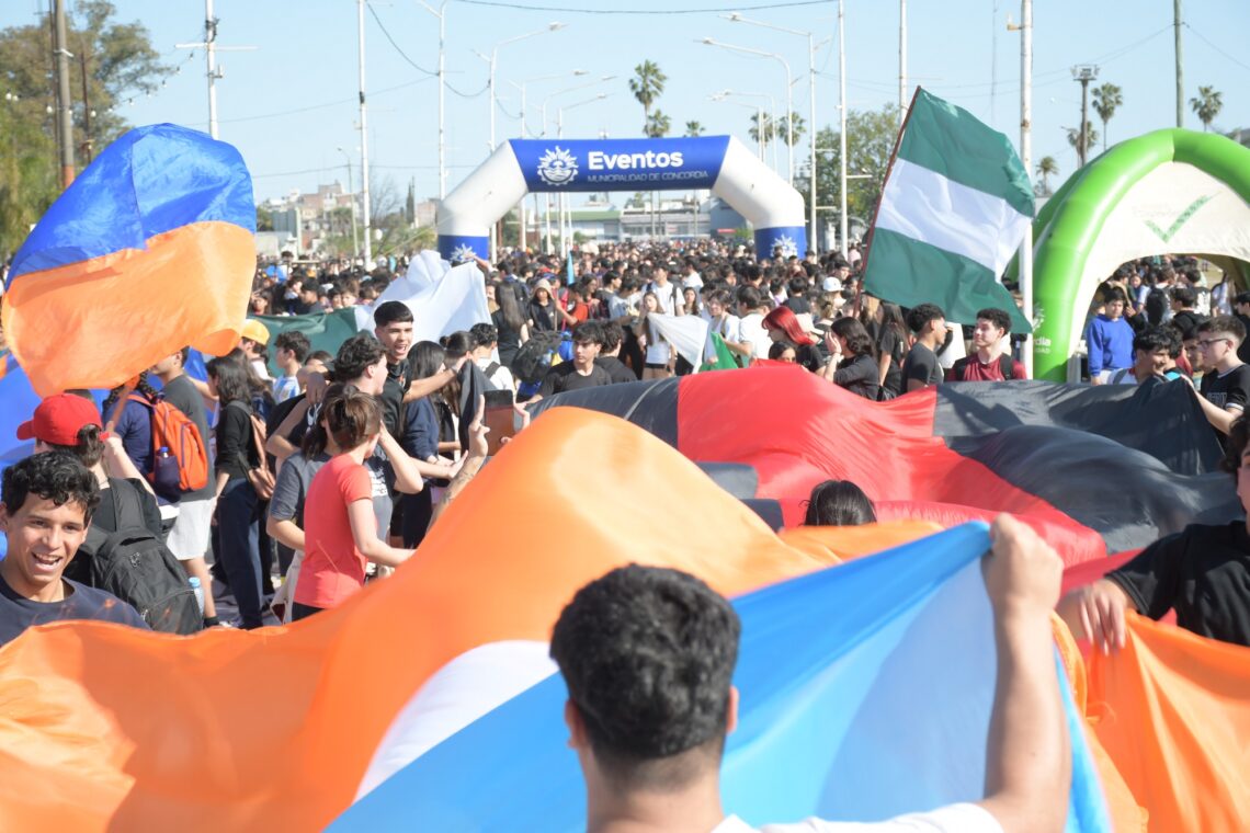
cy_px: 416
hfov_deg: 24.2
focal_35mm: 84
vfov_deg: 16.3
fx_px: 2916
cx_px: 625
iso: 100
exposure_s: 1/200
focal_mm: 56
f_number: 6.3
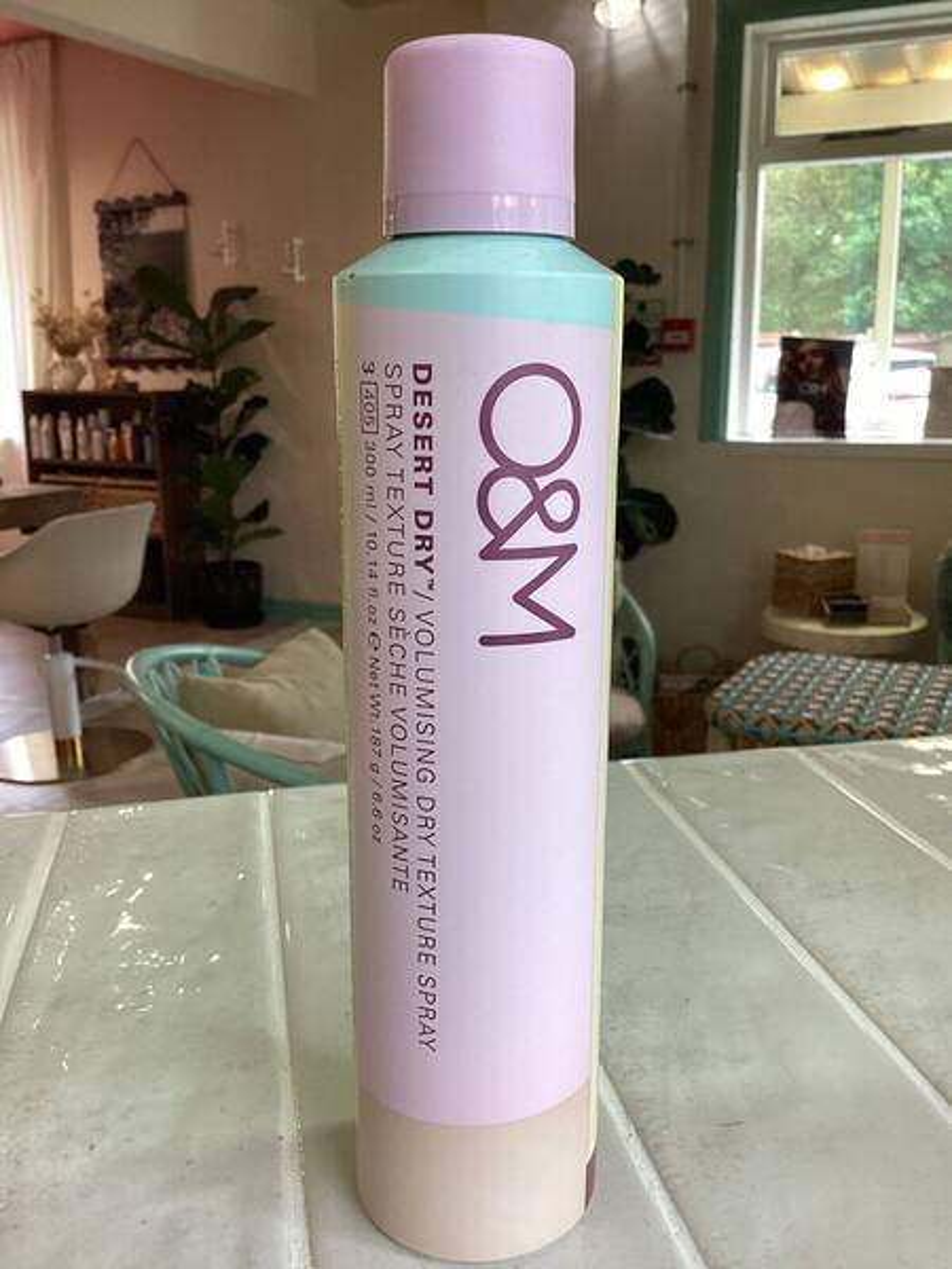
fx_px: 1137
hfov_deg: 45.4
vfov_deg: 58.4
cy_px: 634
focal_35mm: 31
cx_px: 476
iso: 80
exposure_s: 1/120
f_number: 2.4
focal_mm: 3.3
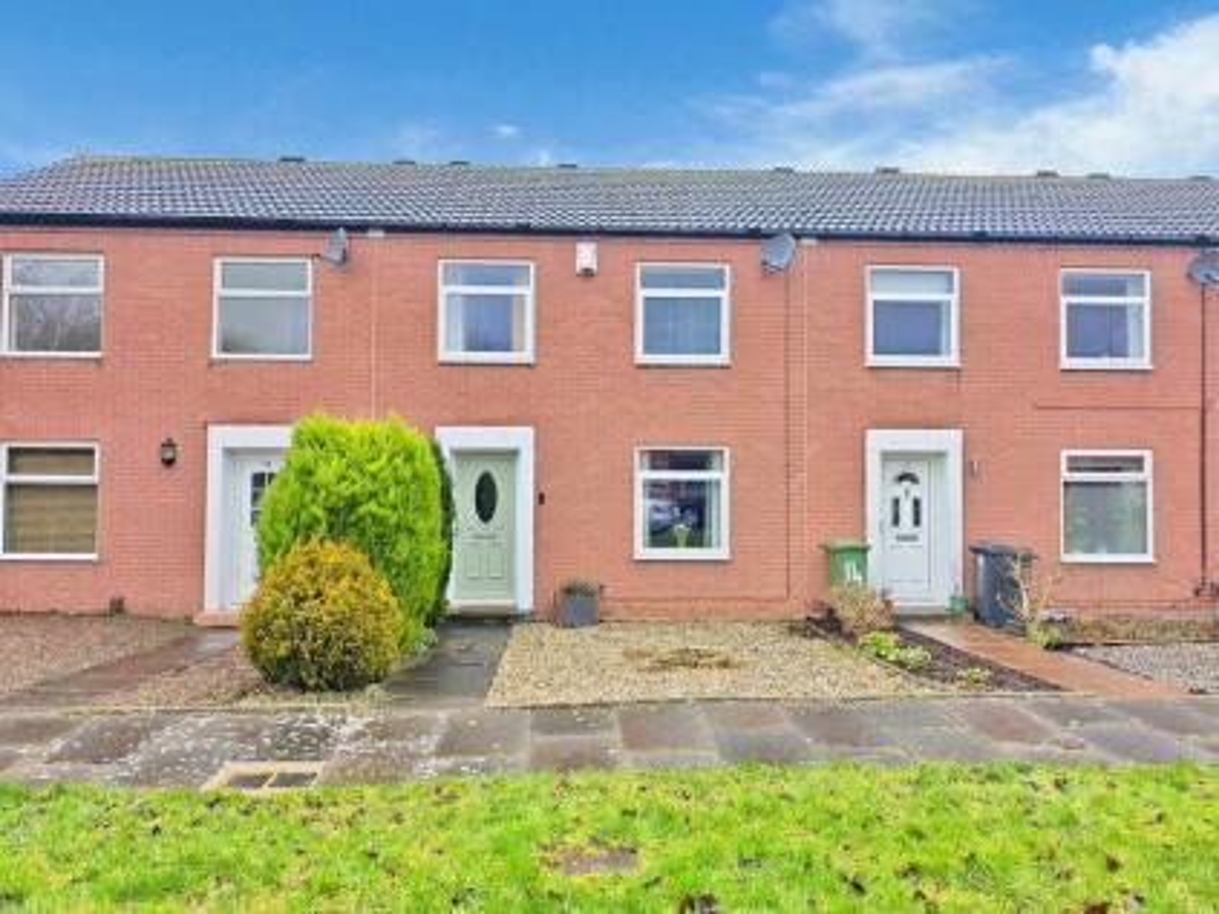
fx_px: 810
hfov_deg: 73.9
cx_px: 610
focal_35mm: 23
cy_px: 457
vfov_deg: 58.9
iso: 50
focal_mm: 8.72
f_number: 2
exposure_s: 1/238
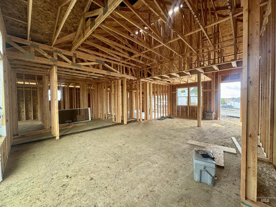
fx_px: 112
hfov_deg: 102.1
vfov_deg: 85.7
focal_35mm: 14
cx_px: 138
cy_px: 104
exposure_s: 1/99
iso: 125
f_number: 2.2
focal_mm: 2.22
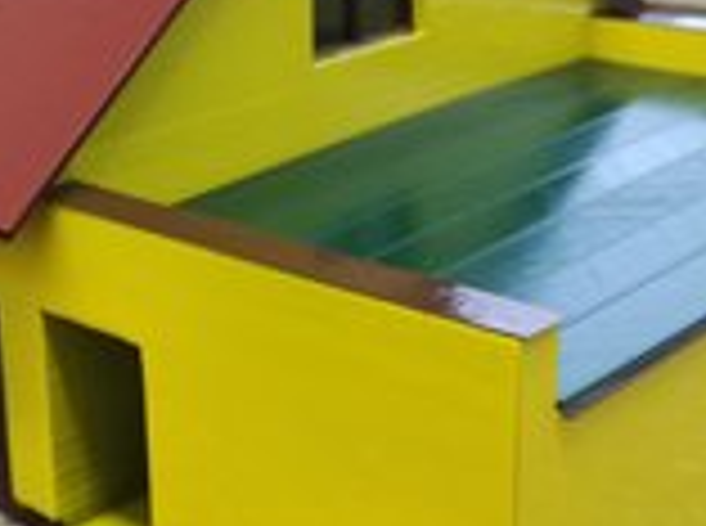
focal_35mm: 69
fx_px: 1404
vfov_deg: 21.2
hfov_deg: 27.8
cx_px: 171
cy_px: 247
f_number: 2
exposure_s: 1/33.3
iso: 125
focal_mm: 3.79
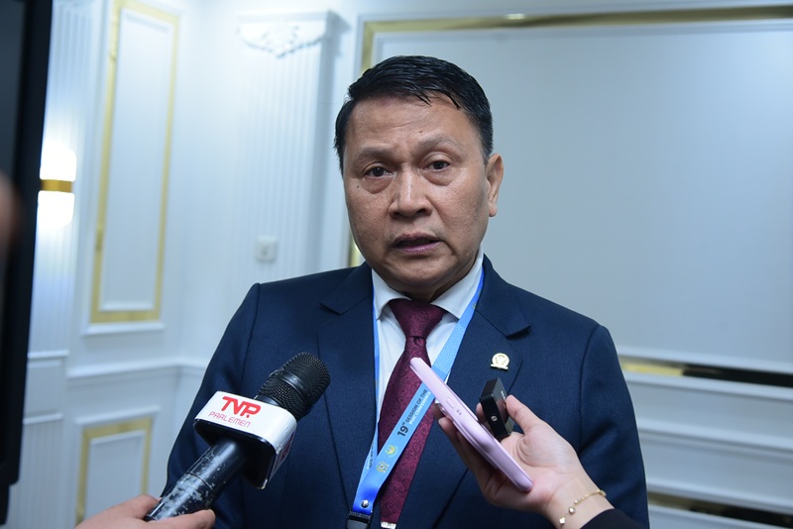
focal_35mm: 48
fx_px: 1058
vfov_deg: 28.1
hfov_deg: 41.1
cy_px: 264
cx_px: 396
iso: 2000
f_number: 5
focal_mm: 48
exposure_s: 1/160
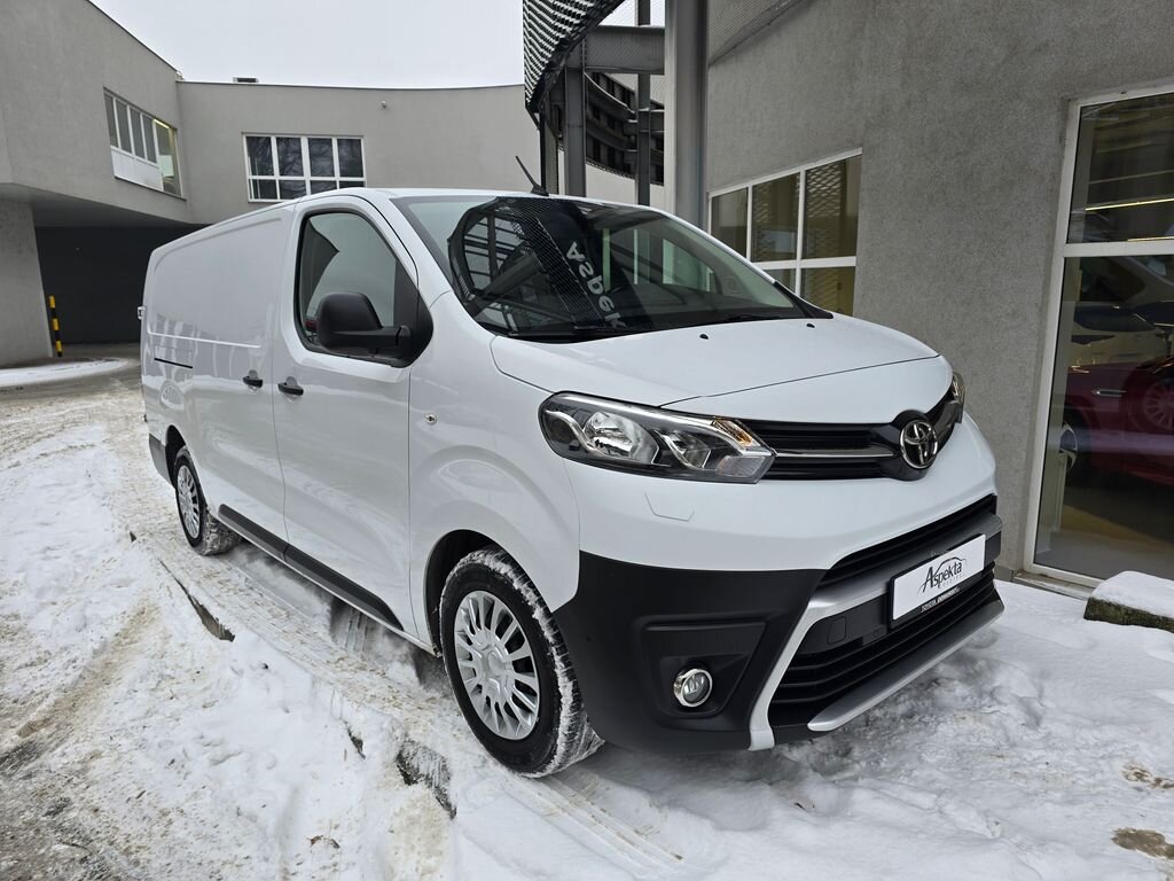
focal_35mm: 23
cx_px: 587
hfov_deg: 73.9
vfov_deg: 58.9
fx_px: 780
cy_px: 440
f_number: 1.7
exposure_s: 1/180
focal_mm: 6.3
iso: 32
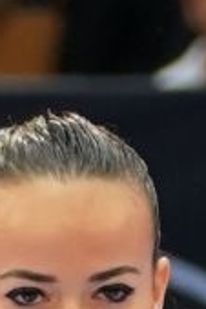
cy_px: 42
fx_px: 13752
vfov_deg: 1.3
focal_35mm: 1599
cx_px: 26
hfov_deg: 0.9
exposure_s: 1/500
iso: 1250
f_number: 2.8
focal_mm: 101
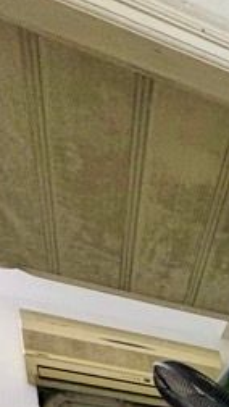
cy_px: 740
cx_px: 581
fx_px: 668
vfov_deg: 21.4
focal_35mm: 62
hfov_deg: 13.2
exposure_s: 1/50
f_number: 2.2
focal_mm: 2.22
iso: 160
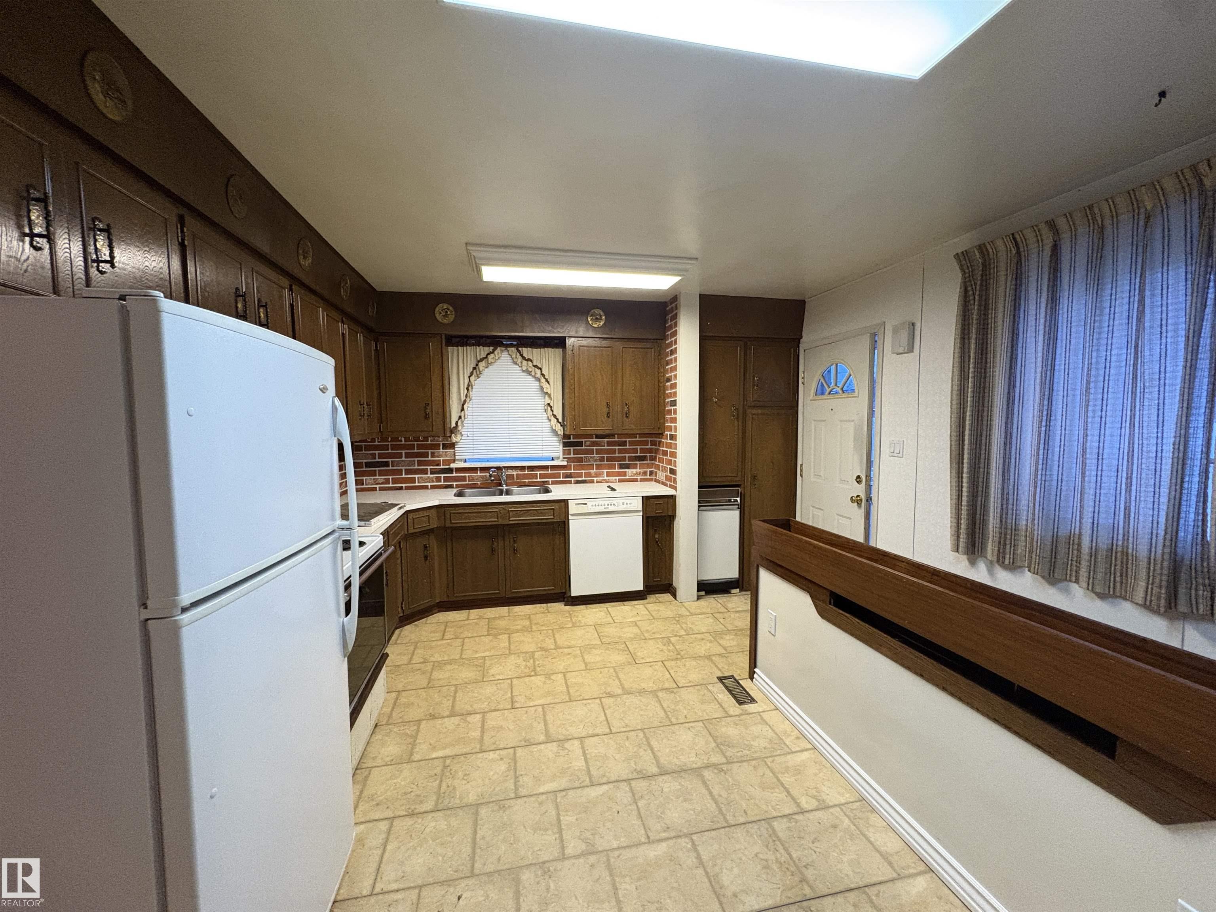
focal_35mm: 14
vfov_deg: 85.7
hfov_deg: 102.1
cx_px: 608
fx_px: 492
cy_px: 456
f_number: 2.2
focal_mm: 2.22
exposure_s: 1/60
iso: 500
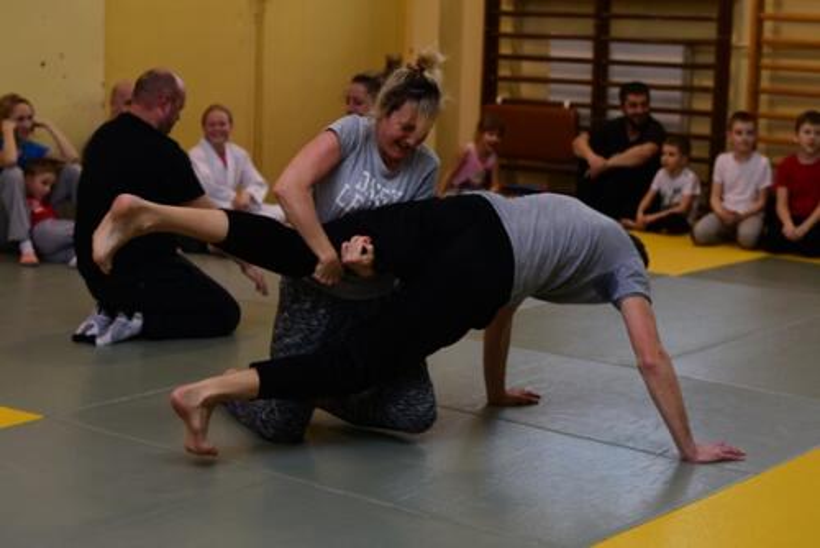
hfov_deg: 27.0
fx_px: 1709
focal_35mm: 75
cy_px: 274
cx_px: 410
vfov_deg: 18.2
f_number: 2.5
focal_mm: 50
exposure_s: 1/200
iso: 320
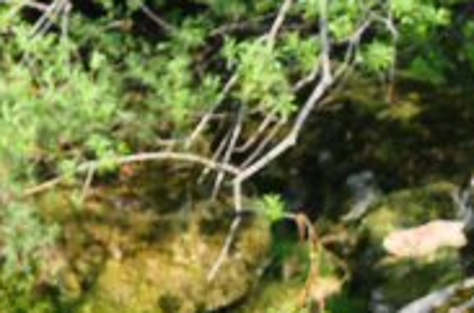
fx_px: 6474
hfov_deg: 4.1
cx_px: 1114
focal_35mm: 493
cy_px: 635
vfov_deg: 2.8
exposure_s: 1/200
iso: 200
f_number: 7.1
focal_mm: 50
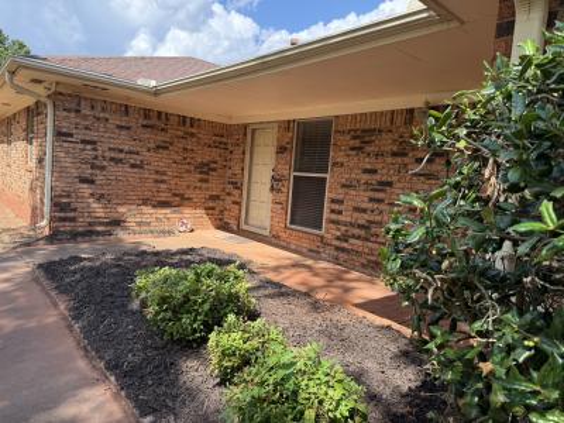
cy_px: 212
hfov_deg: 71.6
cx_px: 282
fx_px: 391
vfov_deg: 56.8
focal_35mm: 24
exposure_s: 1/1385
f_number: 1.78
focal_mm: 6.76
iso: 100
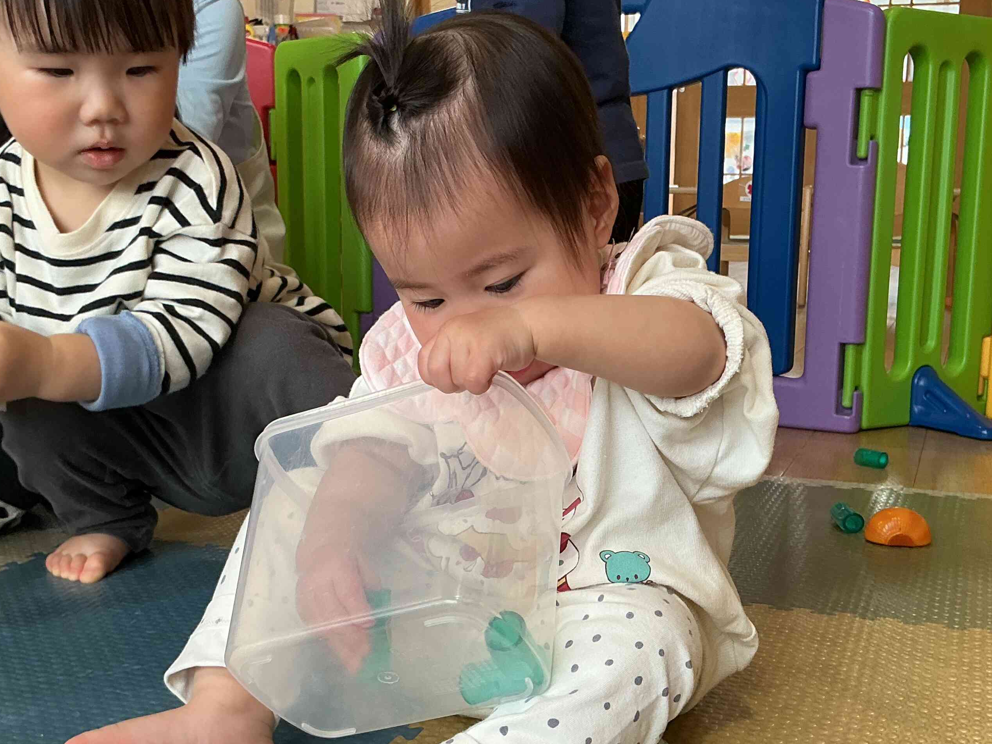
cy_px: 424
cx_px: 562
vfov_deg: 31.5
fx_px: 1318
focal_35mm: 46
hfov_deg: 41.2
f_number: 1.8
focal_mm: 3
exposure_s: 1/120
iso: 50
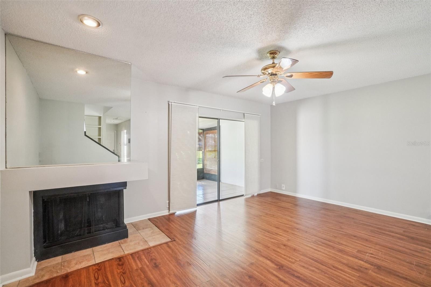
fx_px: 180
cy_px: 144
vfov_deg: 77.3
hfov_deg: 100.4
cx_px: 216
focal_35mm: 15
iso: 640
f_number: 8
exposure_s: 1/30
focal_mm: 10
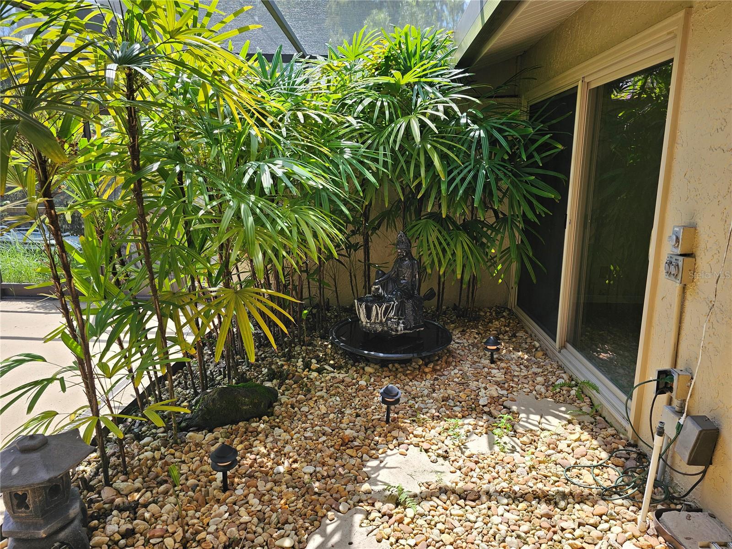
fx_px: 486
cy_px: 274
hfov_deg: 73.9
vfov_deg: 58.9
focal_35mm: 23
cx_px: 366
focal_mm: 6.3
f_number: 1.7
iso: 12
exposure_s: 1/120
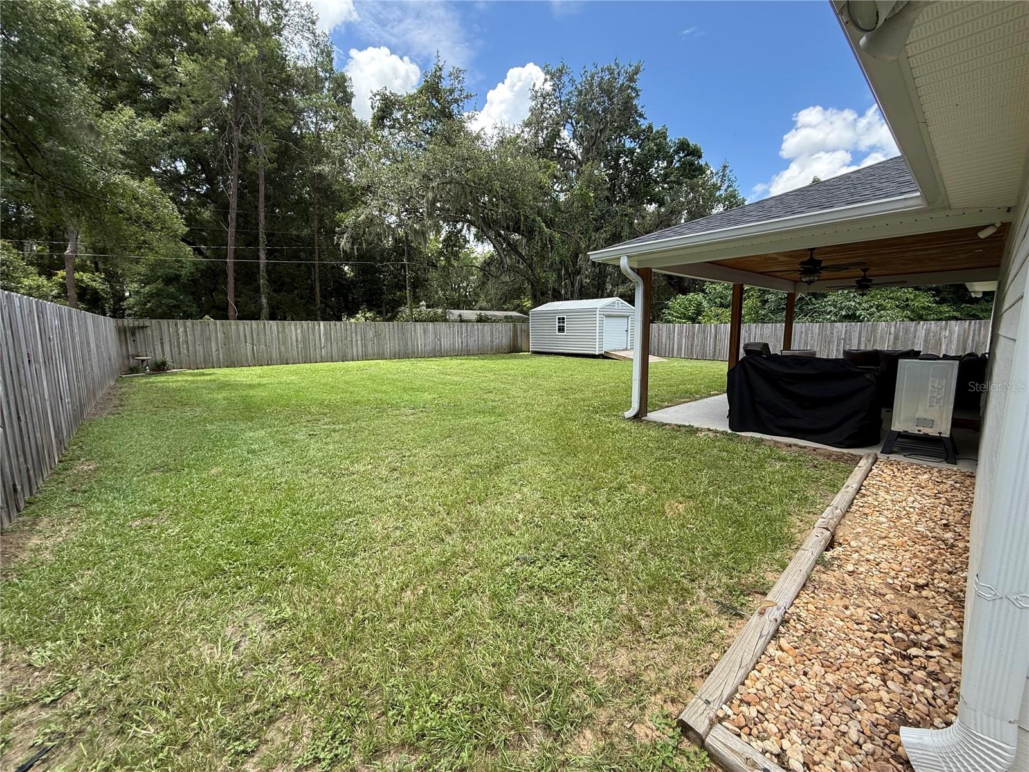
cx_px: 514
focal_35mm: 14
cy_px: 386
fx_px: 416
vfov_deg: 85.7
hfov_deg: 102.1
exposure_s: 1/376
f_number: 2.2
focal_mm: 2.22
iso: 50
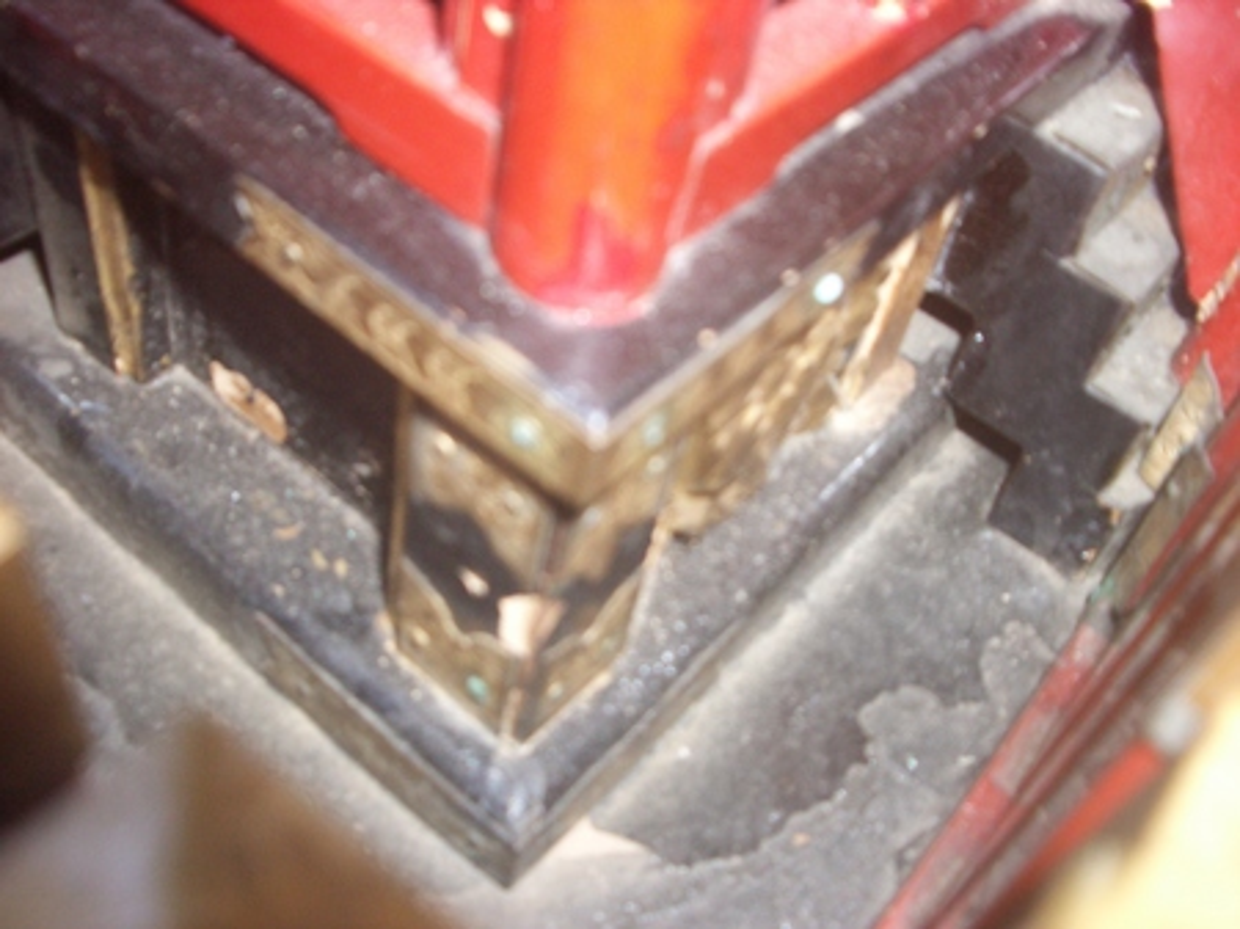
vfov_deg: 40.7
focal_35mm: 35
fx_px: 1253
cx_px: 620
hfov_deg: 52.7
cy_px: 464
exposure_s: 1/60
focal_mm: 5.8
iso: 200
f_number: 2.6
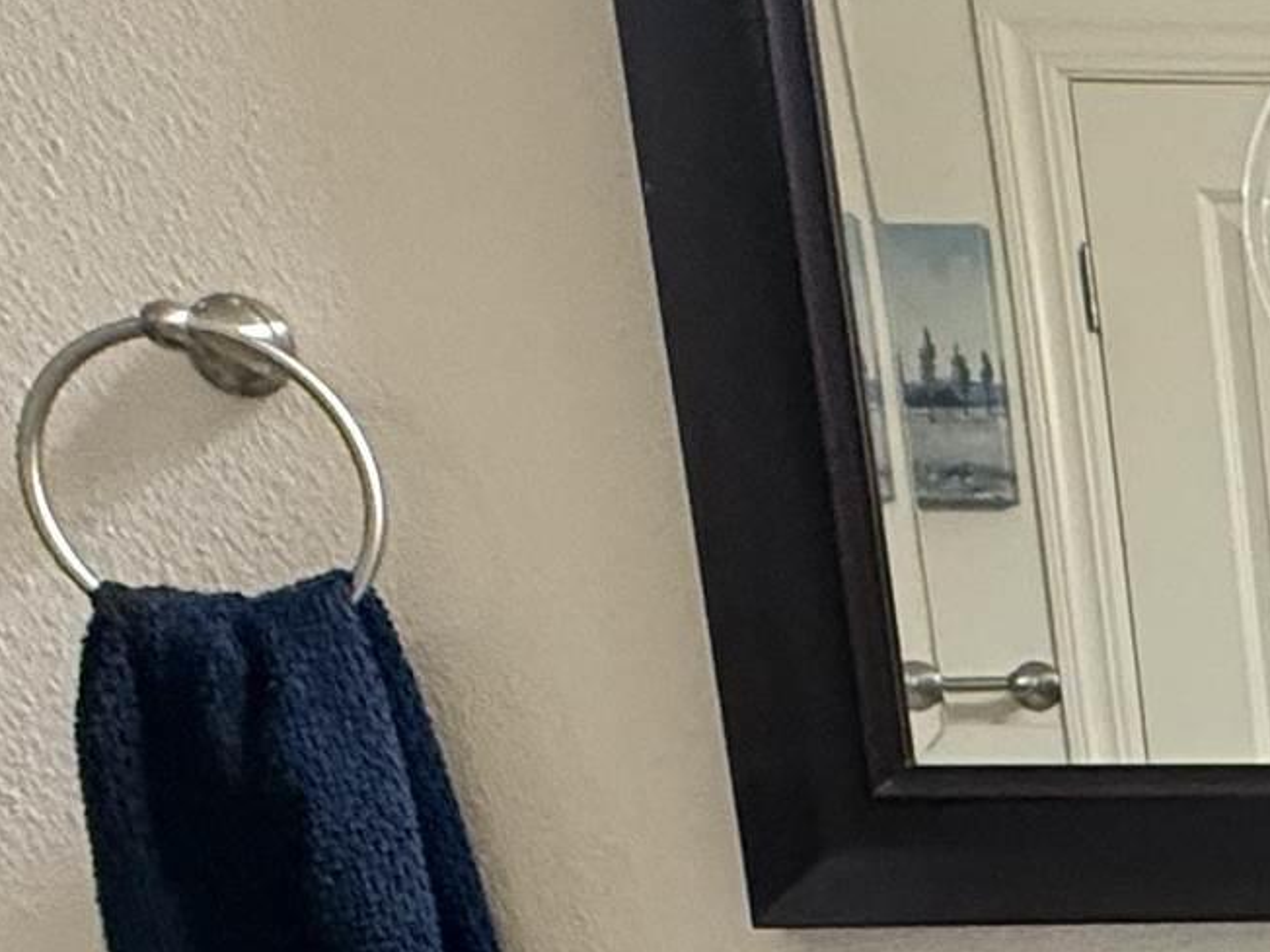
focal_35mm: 66
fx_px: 2421
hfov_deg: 20.7
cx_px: 2267
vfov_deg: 19.6
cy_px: 1392
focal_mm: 2.22
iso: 400
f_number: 2.2
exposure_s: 1/60
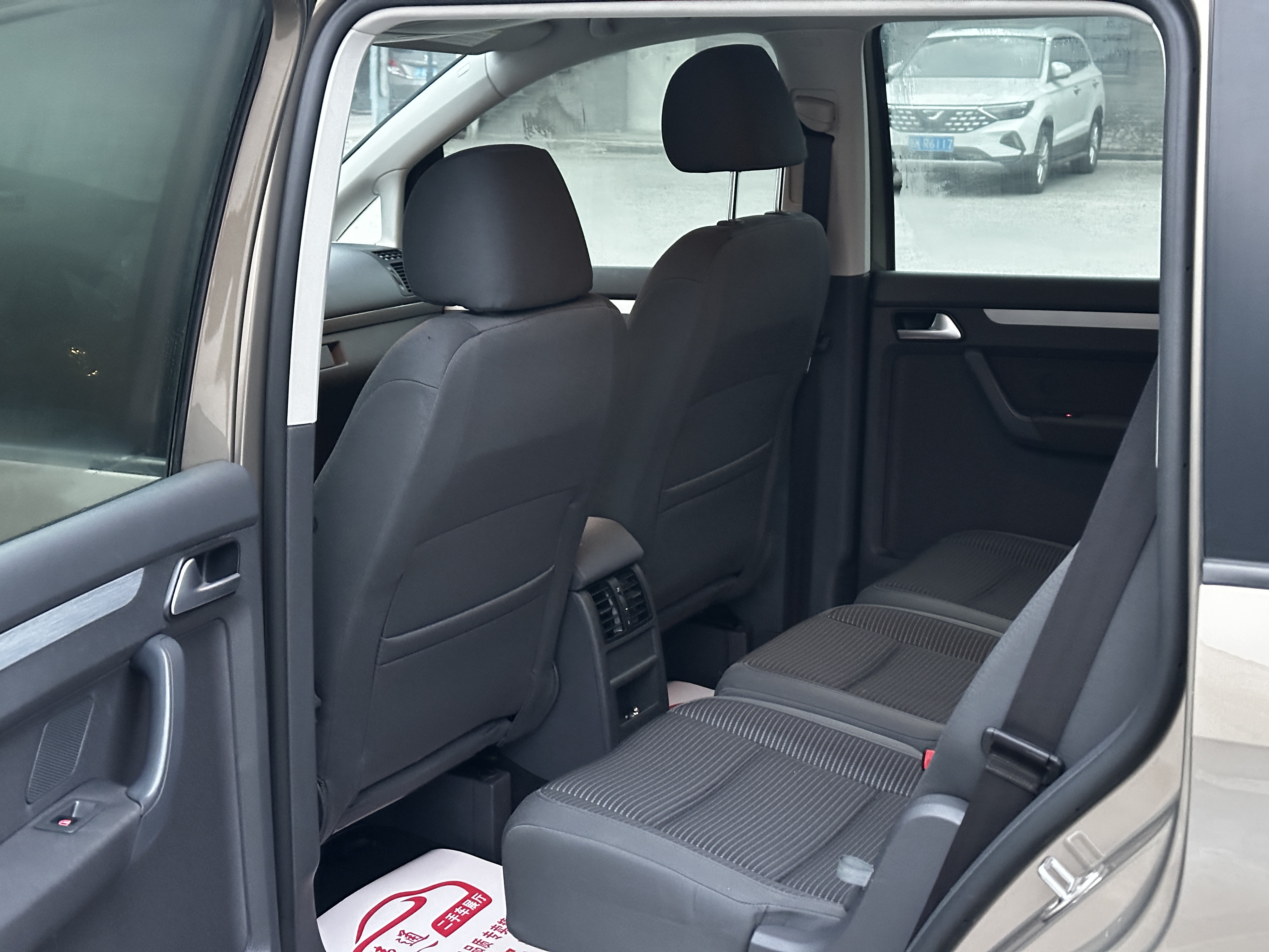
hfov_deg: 39.7
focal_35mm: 48
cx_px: 634
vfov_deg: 30.3
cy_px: 476
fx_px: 1760
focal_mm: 6.86
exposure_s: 1/30
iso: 640
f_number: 1.78
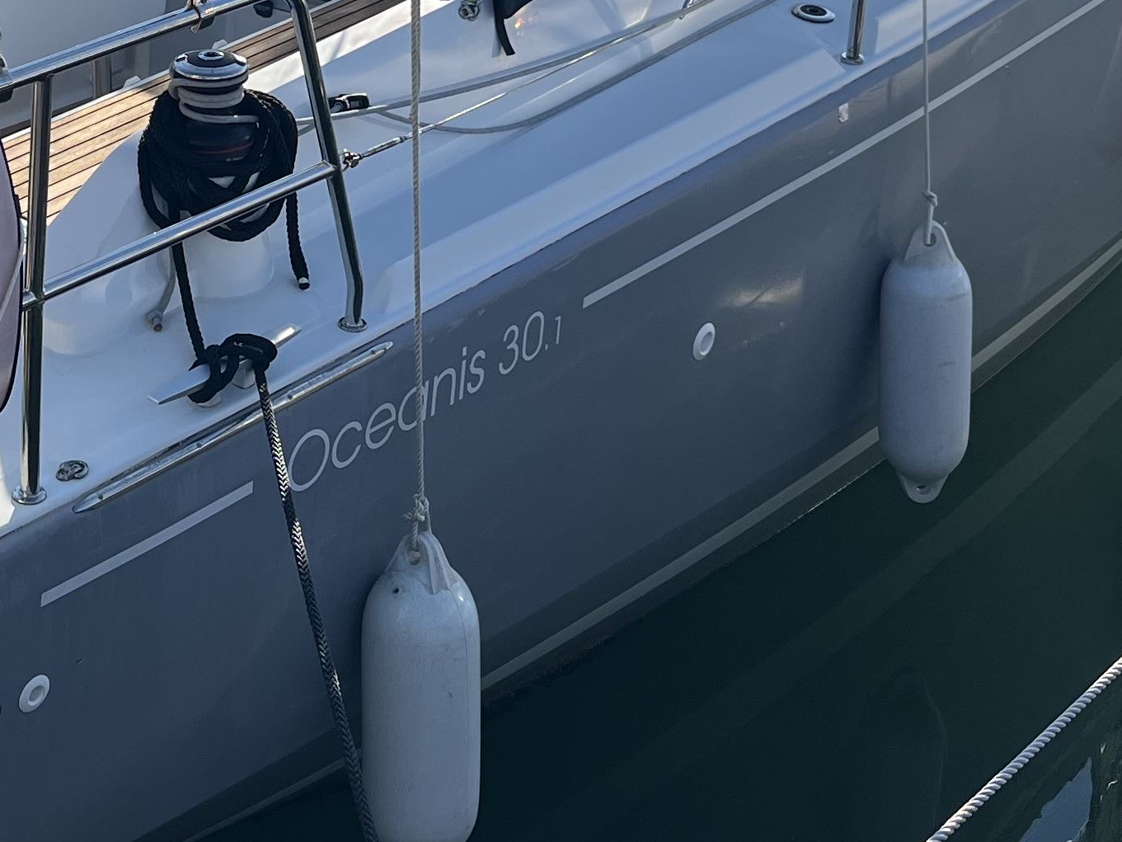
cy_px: -92
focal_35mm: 77
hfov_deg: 25.1
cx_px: 288
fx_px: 2496
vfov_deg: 18.4
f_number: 1.6
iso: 50
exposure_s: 1/3215
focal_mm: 5.1
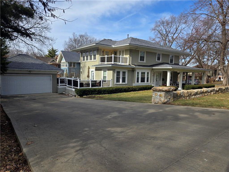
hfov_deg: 73.9
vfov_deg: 58.9
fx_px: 152
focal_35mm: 23
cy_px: 86
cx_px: 114
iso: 25
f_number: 1.8
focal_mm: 5.4
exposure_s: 1/1422
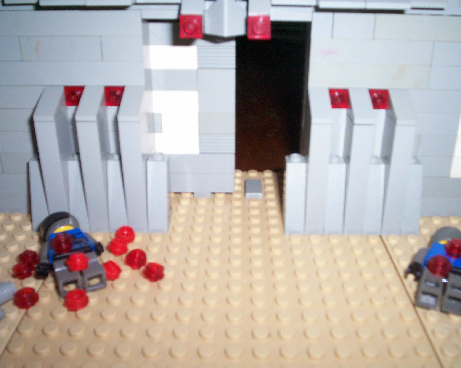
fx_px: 518
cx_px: 248
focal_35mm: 38
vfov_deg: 39.1
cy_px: 184
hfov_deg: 47.9
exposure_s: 1/64
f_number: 4.5
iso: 140
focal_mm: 5.9
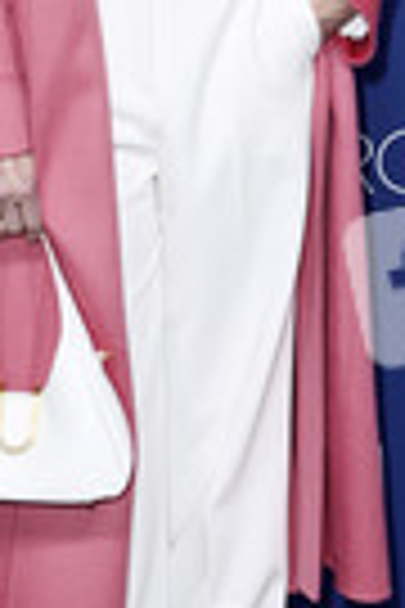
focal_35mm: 148
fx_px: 2497
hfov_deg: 9.3
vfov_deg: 13.7
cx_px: 166
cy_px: 36
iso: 800
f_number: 5.6
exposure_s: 1/250
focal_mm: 50
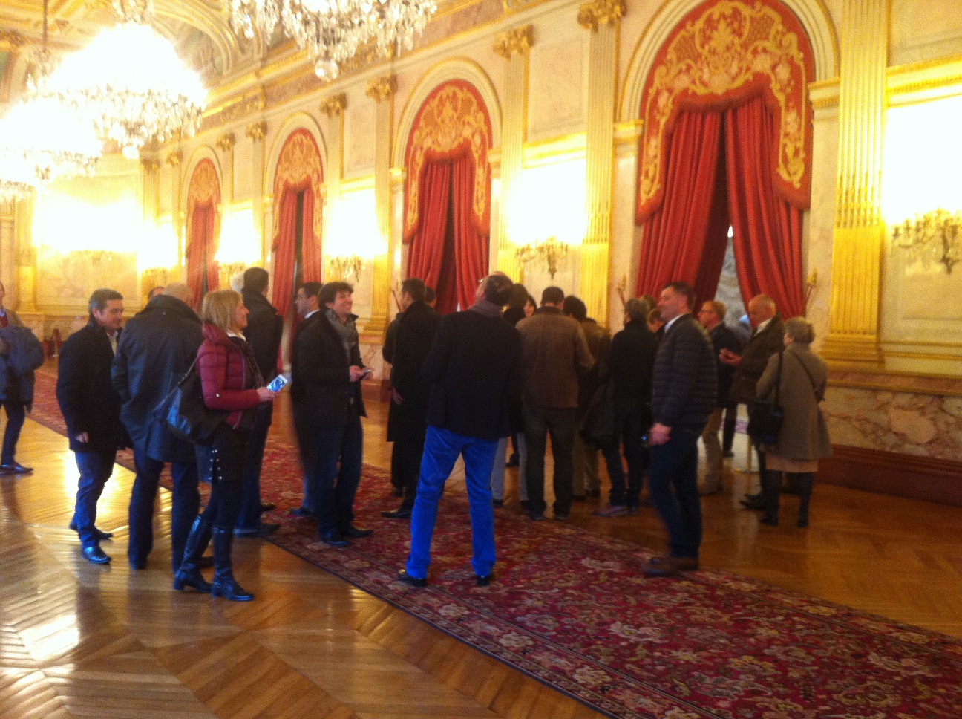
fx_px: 971
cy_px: 360
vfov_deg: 40.6
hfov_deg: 52.7
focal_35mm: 35
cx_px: 481
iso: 200
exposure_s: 1/15
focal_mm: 3.85
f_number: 2.8
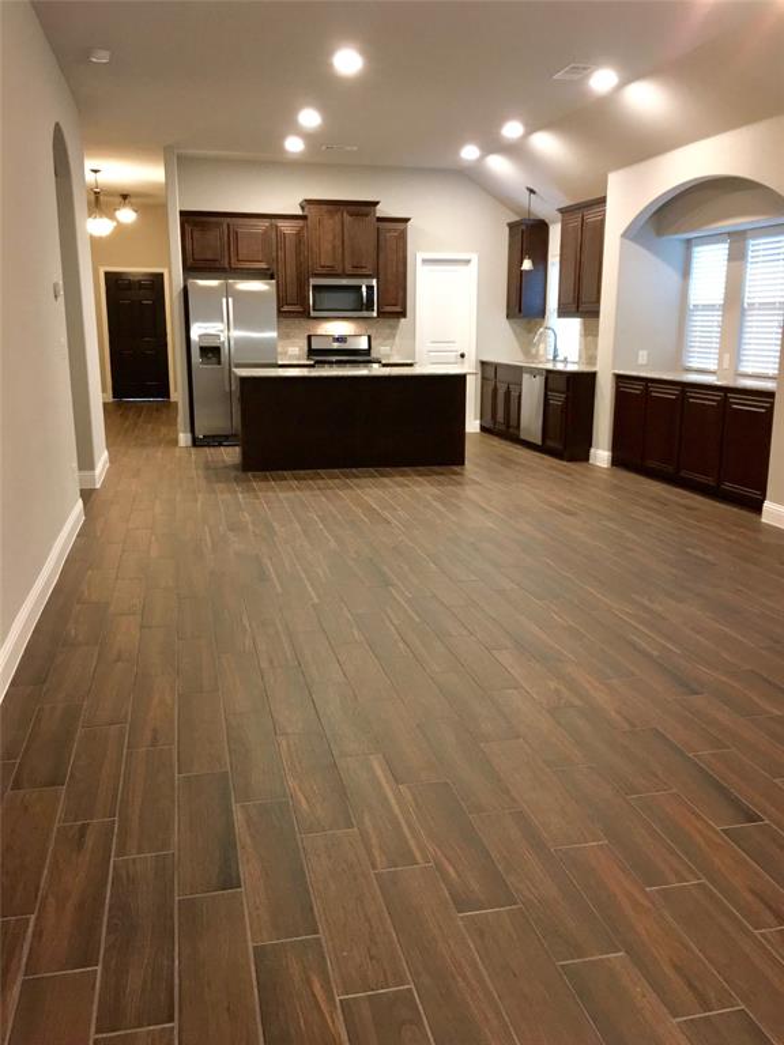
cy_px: 522
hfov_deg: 48.2
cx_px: 392
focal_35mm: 29
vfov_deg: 61.7
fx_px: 876
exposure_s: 1/20
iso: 100
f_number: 2.2
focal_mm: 4.15
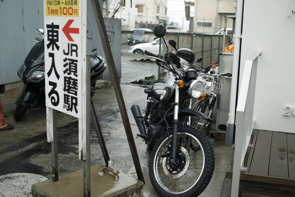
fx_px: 336
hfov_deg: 47.4
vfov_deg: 32.6
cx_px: 148
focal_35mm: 41
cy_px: 98
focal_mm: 24.2
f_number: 2.8
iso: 100
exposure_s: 1/50
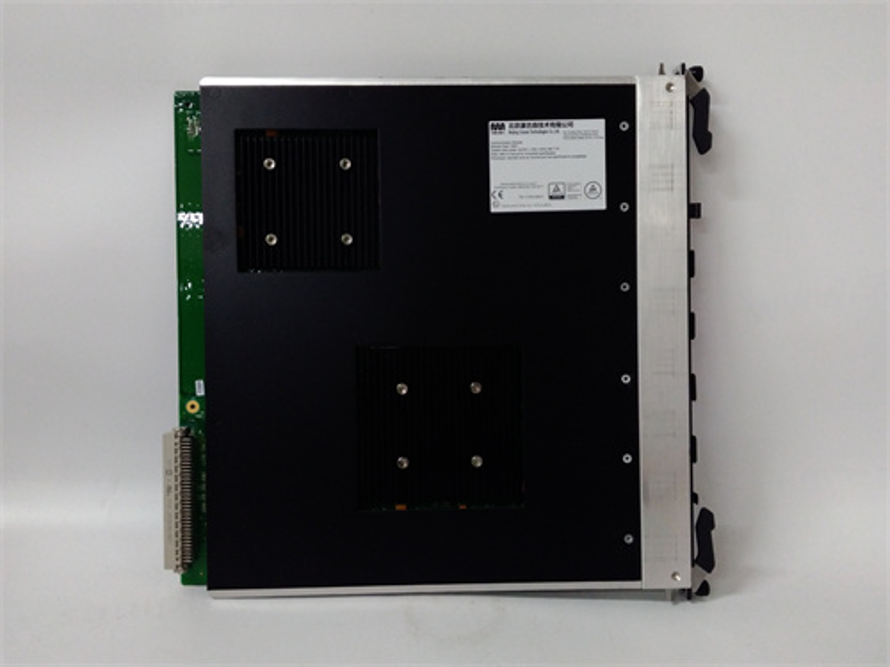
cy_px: 334
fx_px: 694
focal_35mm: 27
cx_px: 445
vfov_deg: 51.4
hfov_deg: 65.3
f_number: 2
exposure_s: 1/33
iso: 373
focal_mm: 3.79
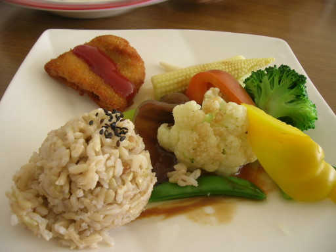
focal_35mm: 34
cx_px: 168
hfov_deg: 54.0
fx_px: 330
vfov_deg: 41.8
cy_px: 126
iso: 50
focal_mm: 5.7
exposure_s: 1/11.3
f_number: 2.9
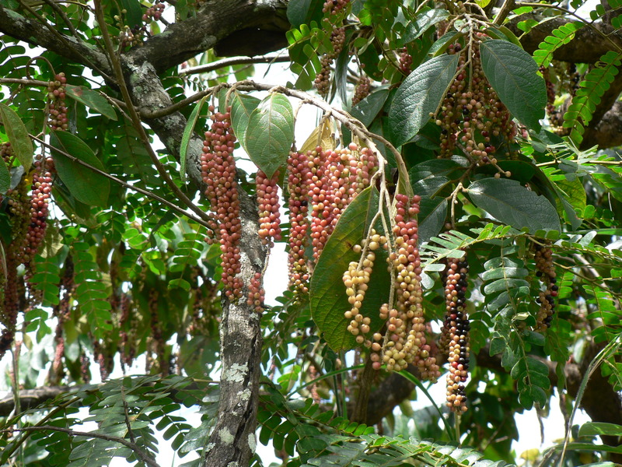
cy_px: 234
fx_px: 1222
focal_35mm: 68
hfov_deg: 28.6
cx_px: 311
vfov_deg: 21.6
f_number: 4
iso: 80
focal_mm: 11.4
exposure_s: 1/160
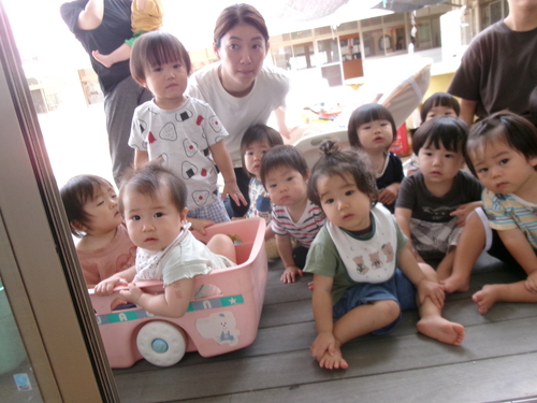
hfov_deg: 63.4
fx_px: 434
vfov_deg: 49.7
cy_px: 202
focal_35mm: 28
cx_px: 268
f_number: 3.9
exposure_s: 1/125
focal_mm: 5.1
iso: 287
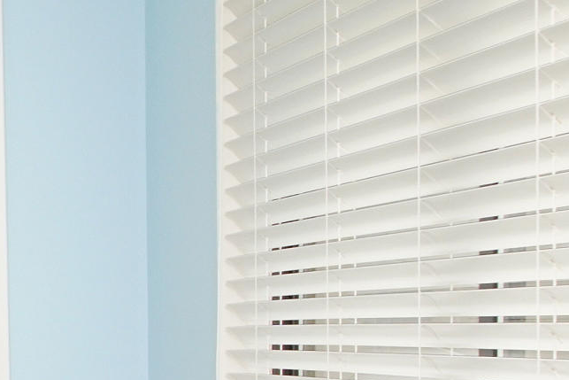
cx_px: -559
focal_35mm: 84
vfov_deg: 15.8
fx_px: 1328
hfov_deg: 17.5
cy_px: 411
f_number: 4.5
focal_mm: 12
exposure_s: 1/60
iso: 500
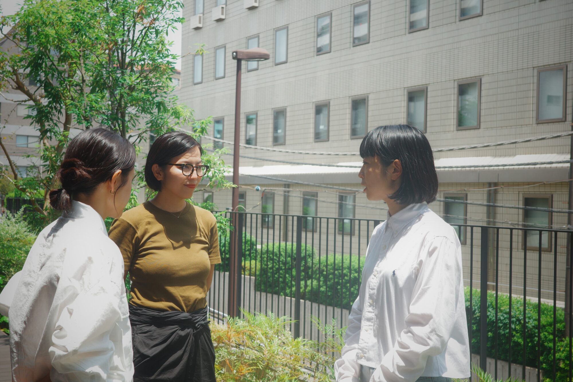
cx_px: 286
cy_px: 191
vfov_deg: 27.0
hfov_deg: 39.6
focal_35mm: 50
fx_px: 796
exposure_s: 1/320
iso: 100
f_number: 4.5
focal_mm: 26
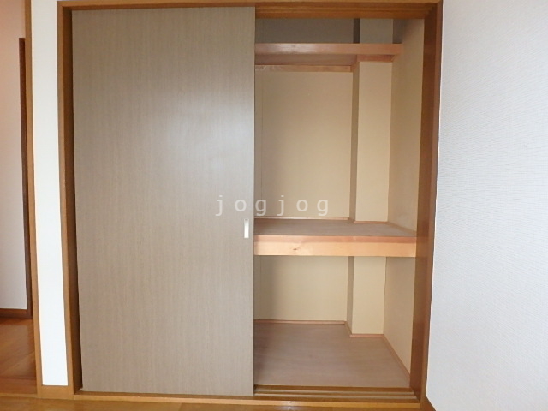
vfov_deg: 63.4
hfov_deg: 79.0
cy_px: 206
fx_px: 332
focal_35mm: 21
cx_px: 274
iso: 400
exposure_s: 1/30
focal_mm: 3.7
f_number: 3.5
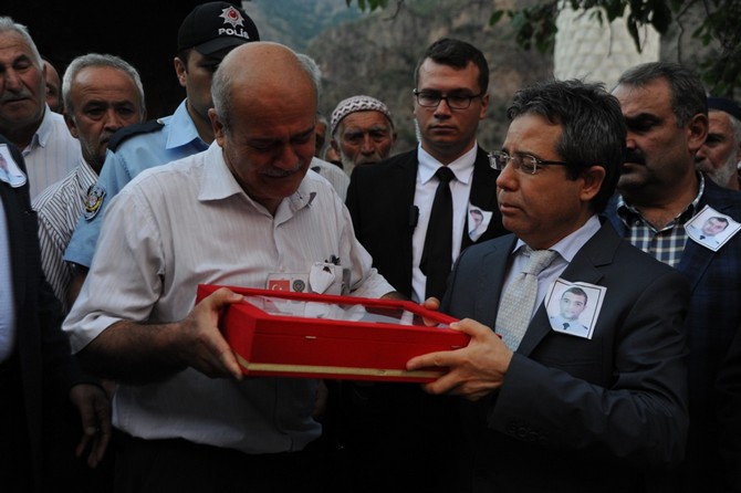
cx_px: 370
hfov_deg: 46.4
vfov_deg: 31.9
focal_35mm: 42
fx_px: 864
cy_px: 246
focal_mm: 42
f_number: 4.5
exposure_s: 1/100
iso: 1250
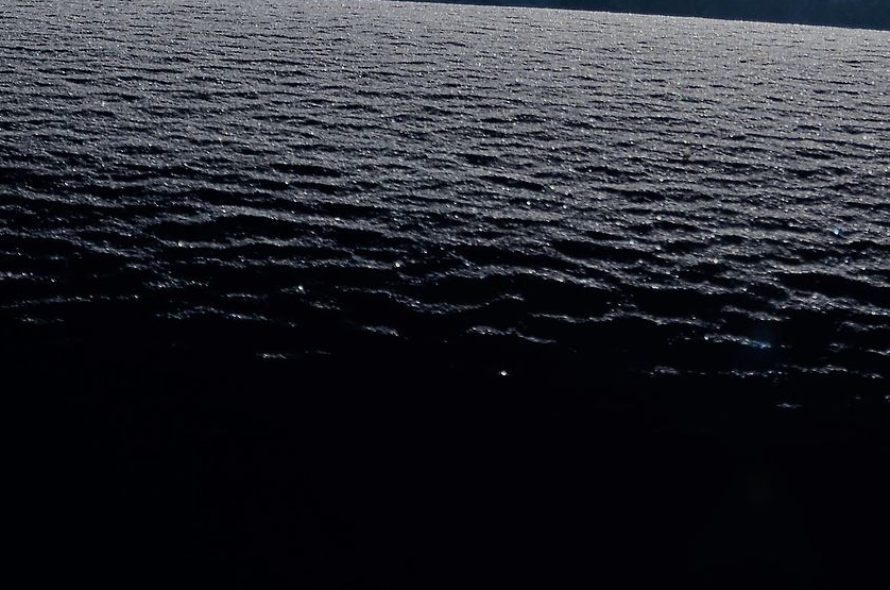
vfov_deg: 8.9
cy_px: -163
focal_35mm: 150
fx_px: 3711
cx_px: 831
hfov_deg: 13.5
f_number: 5
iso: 100
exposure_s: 1/8000
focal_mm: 35
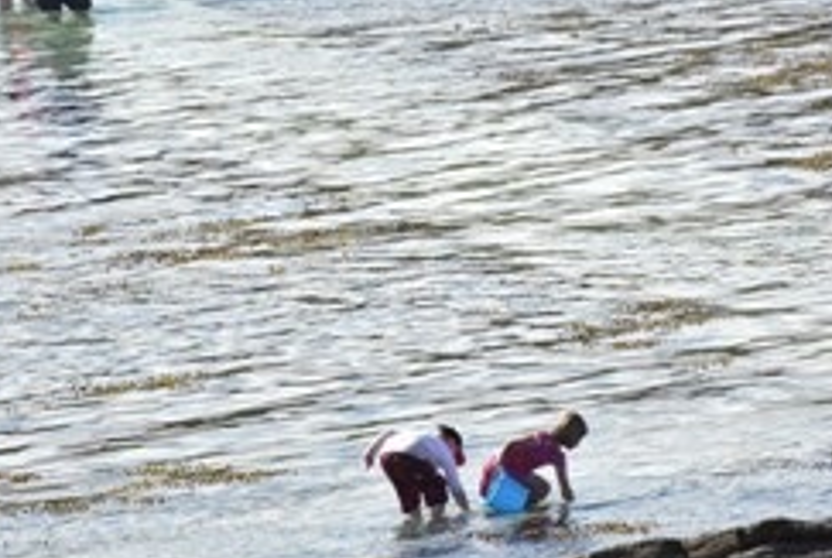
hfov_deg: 2.5
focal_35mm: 828
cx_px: 284
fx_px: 19171
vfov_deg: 1.7
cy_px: 122
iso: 400
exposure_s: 1/1000
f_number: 5.6
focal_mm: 300
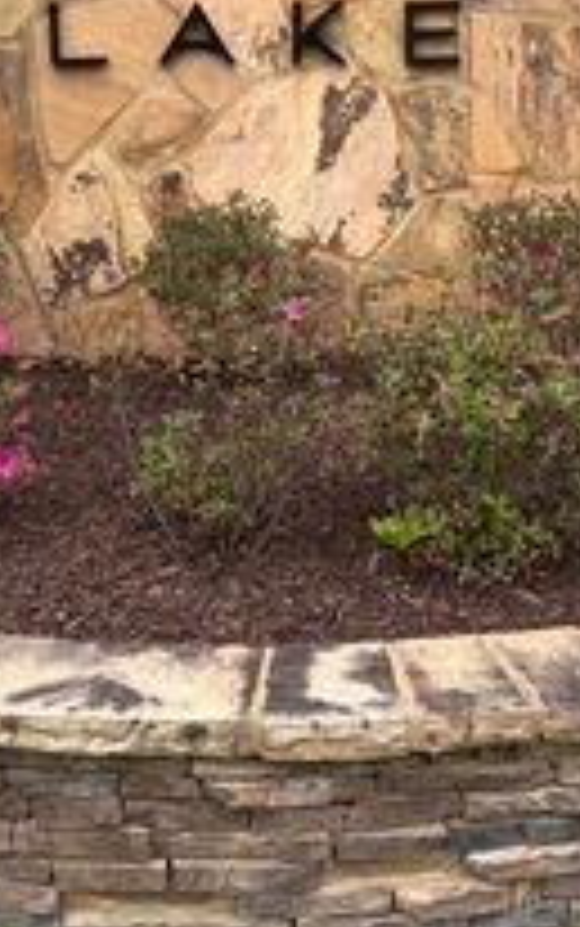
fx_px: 1692
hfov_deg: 19.4
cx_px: 279
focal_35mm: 67
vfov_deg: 29.7
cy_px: 151
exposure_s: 1/2451
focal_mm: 5.96
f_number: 1.6
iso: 64
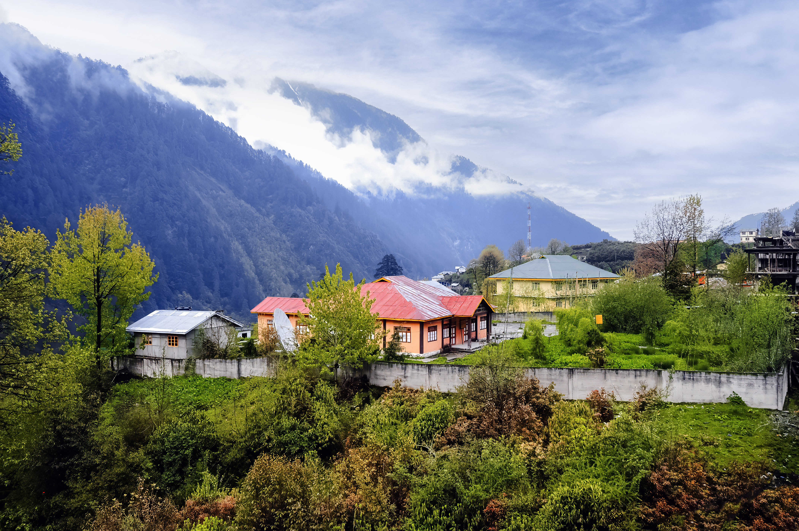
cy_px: 266
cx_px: 400
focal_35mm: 27
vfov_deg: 47.8
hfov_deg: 67.4
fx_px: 599
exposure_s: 1/25
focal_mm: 18
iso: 200
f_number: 3.5
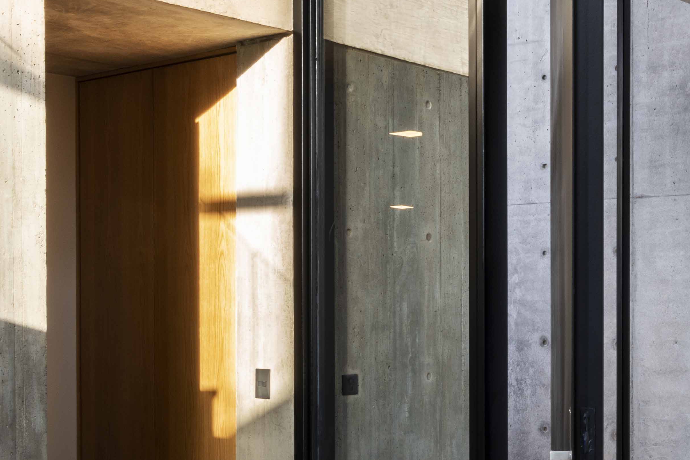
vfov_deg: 22.2
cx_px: 608
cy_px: 315
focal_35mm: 61
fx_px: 1169
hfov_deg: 31.5
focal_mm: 20
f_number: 16
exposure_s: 1/5
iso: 160
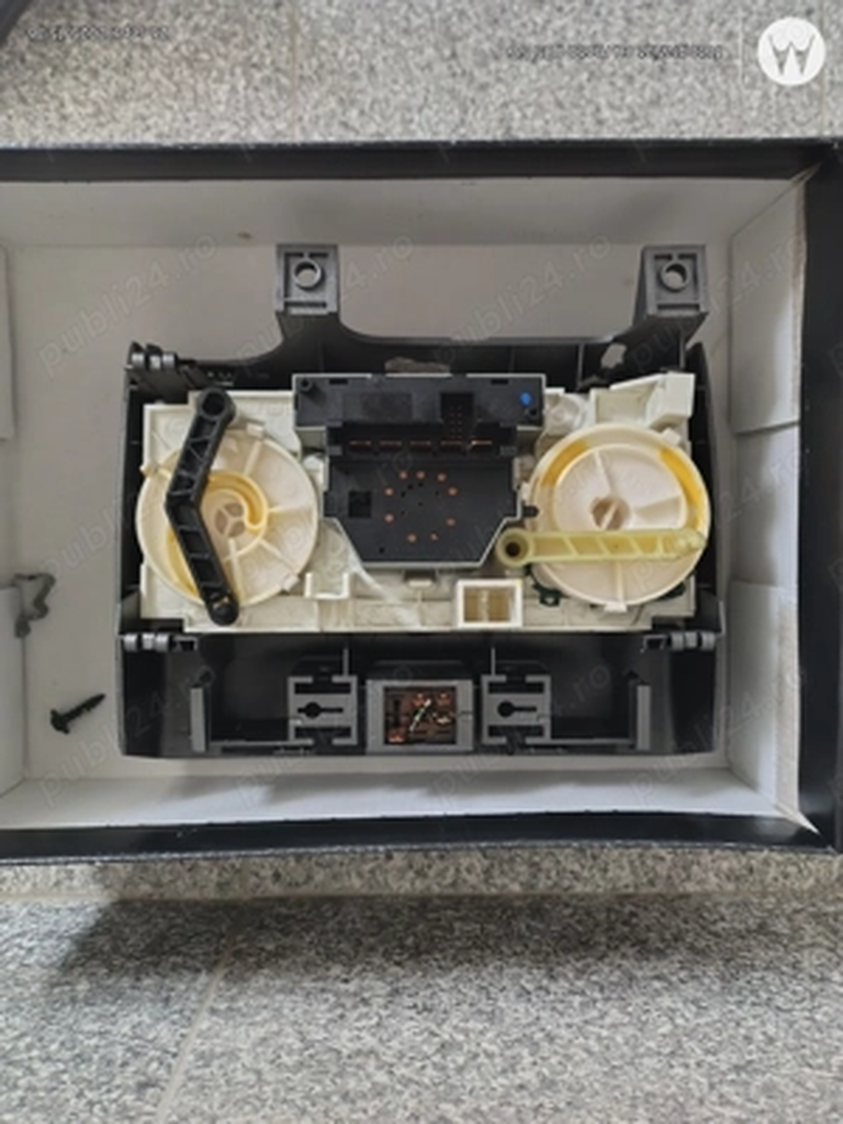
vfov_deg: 69.4
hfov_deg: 54.9
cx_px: 422
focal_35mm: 25
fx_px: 812
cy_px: 562
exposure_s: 1/50.1
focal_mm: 4.71
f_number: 1.7
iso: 1622
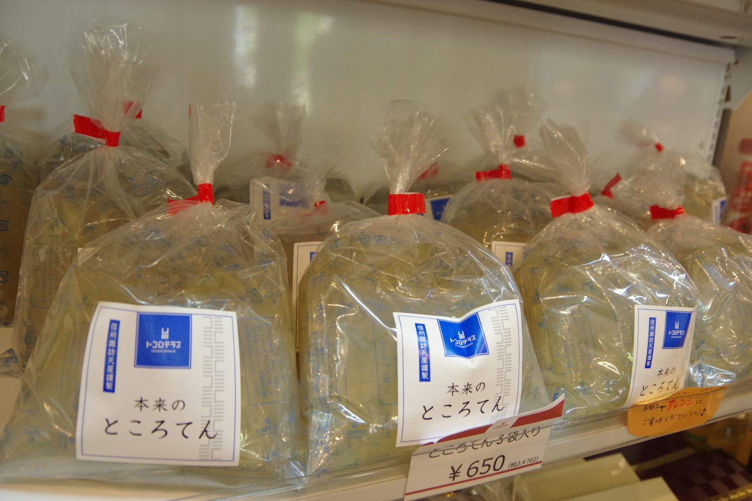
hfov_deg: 67.4
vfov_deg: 47.9
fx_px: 564
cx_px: 376
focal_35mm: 27
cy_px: 250
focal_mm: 18
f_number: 5
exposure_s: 1/100
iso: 1600
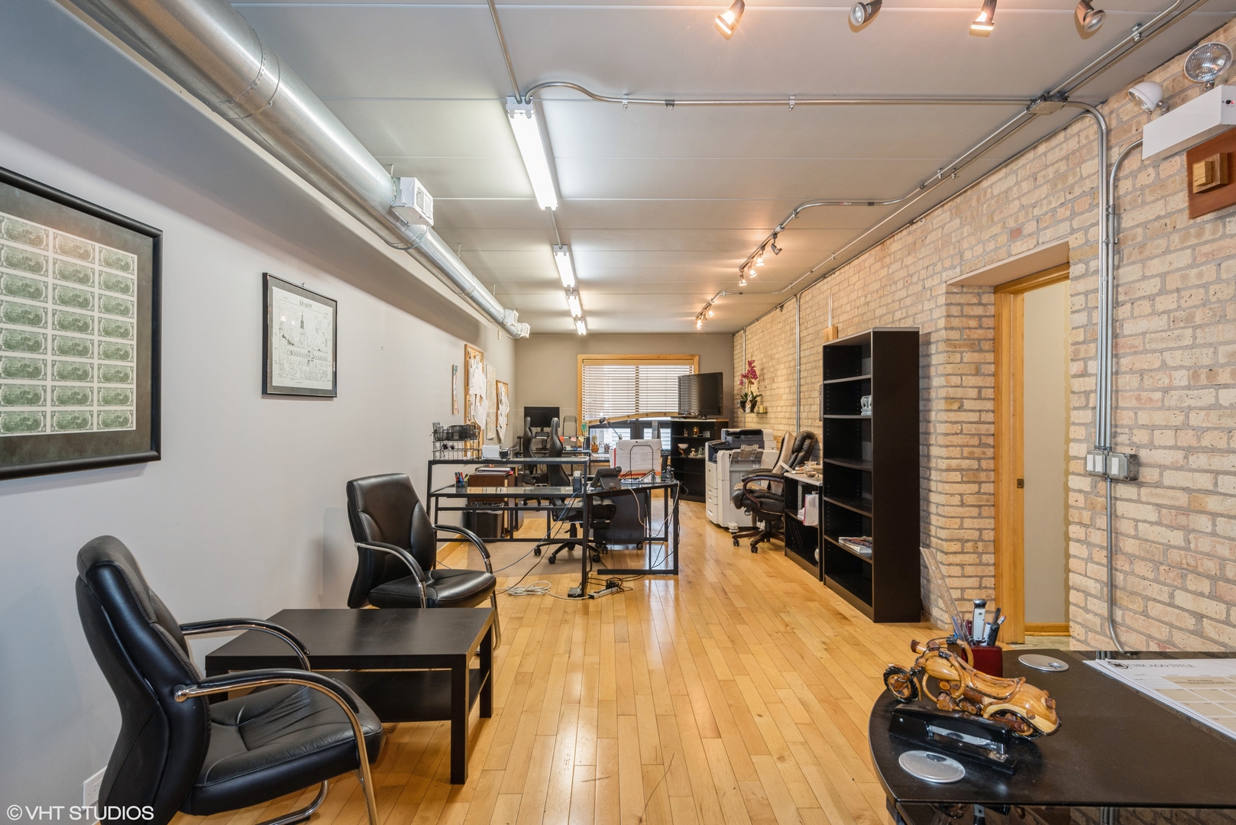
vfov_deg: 64.6
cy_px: 412
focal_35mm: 19
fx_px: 653
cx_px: 618
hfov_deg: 86.9
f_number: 8
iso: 400
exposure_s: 1/8
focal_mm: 19
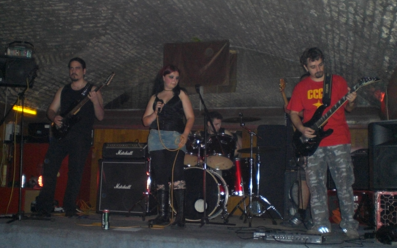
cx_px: 185
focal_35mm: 44
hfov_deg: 45.2
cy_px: 121
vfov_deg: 29.2
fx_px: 476
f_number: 3.1
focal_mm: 6.3
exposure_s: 1/30
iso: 200
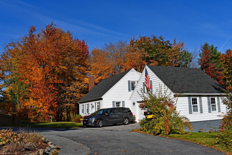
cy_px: 78
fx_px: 213
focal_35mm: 33
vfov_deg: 40.0
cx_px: 116
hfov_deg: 57.2
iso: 100
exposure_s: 1/400
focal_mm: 22
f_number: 10
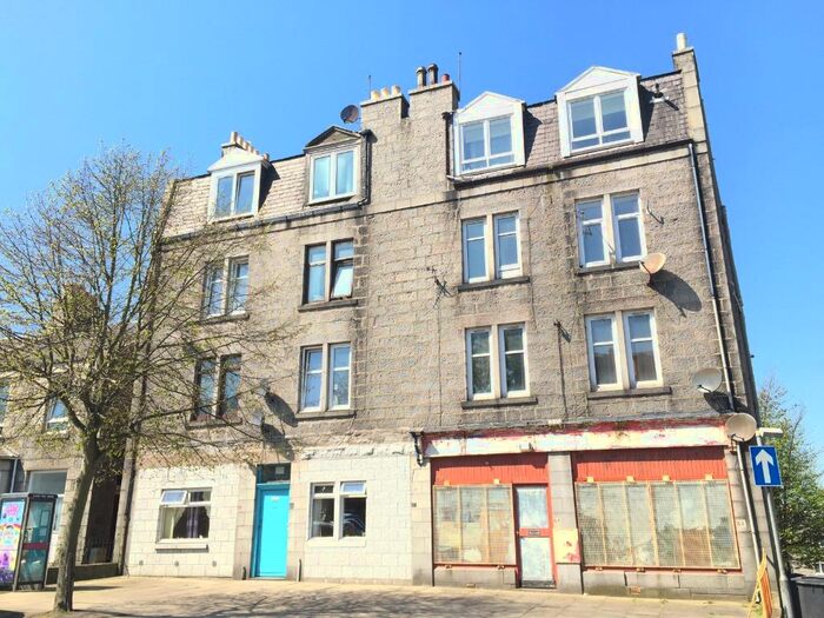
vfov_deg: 48.2
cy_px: 309
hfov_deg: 61.7
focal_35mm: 29
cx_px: 412
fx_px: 690
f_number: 2.2
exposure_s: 1/942
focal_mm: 4.15
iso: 32
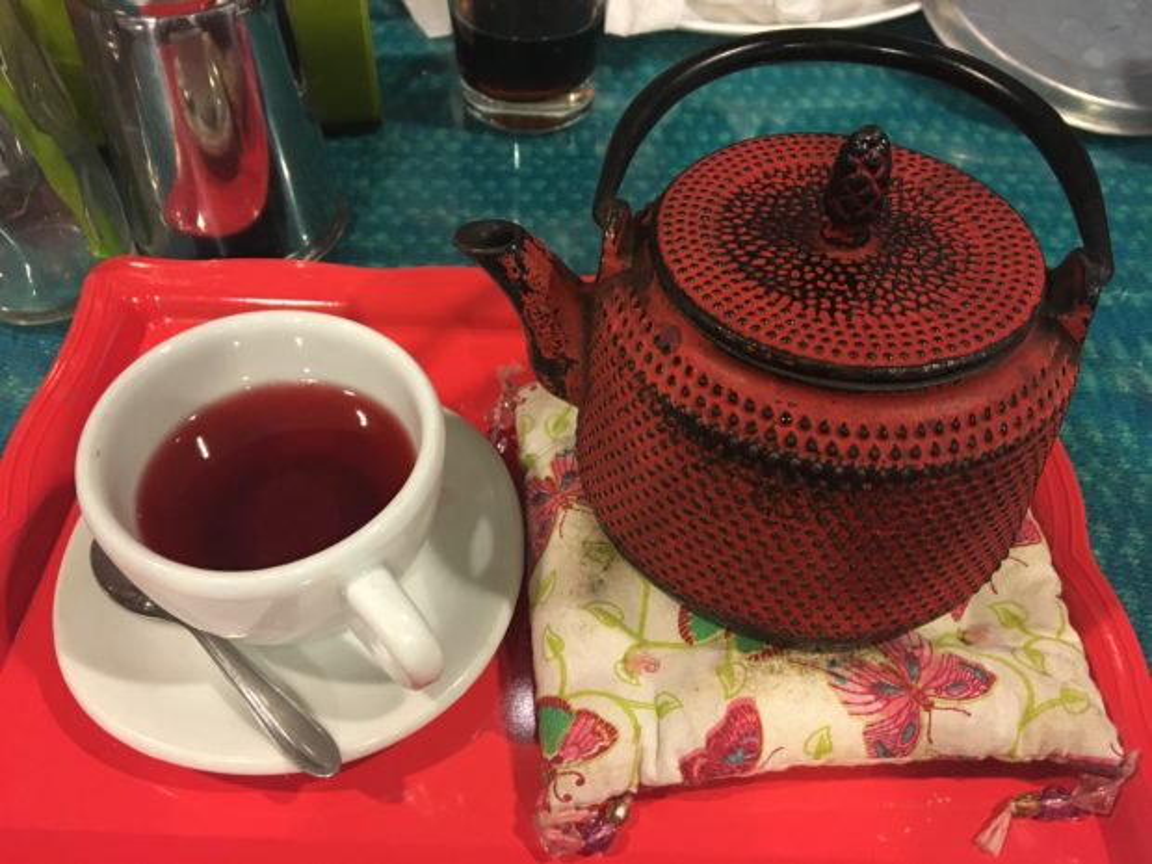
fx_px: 965
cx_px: 576
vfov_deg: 48.2
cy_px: 432
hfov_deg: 61.7
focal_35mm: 29
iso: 200
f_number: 2.2
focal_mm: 4.15
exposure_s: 1/17
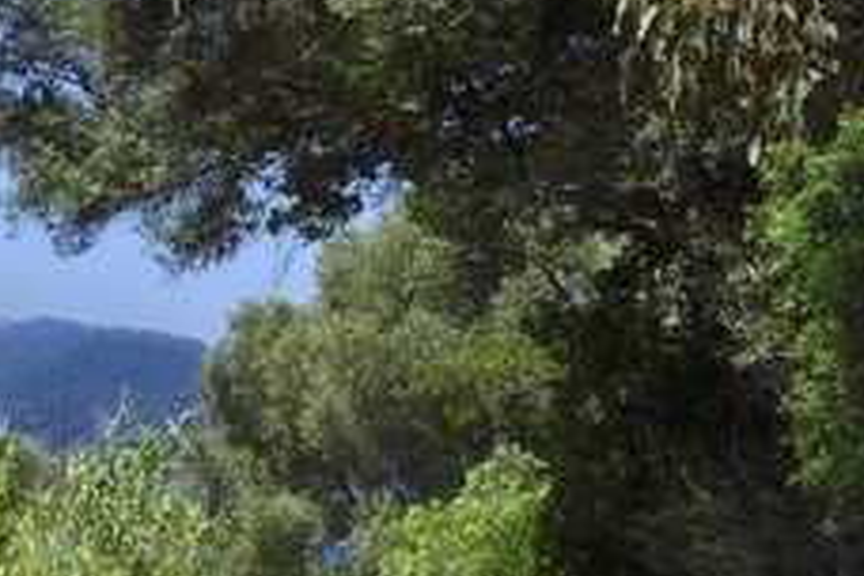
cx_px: 208
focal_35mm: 103
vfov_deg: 13.2
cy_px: 470
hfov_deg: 19.7
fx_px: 2472
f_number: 10
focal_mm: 56
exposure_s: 1/250
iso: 200
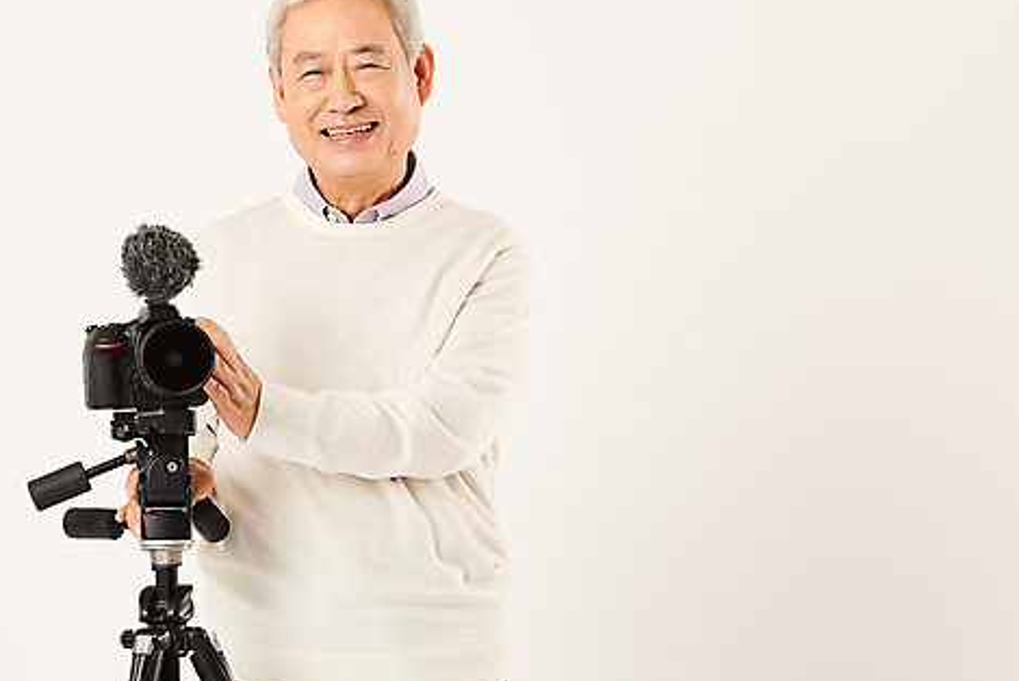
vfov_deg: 8.0
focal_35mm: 172
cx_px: 415
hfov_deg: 11.9
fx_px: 4871
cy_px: 314
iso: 100
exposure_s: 1/125
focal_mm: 135
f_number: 7.1
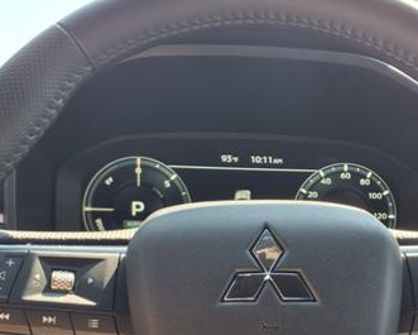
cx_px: 248
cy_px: 269
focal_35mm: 51
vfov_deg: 29.0
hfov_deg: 36.5
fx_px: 631
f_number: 1.9
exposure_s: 1/120
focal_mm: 3.58
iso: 40
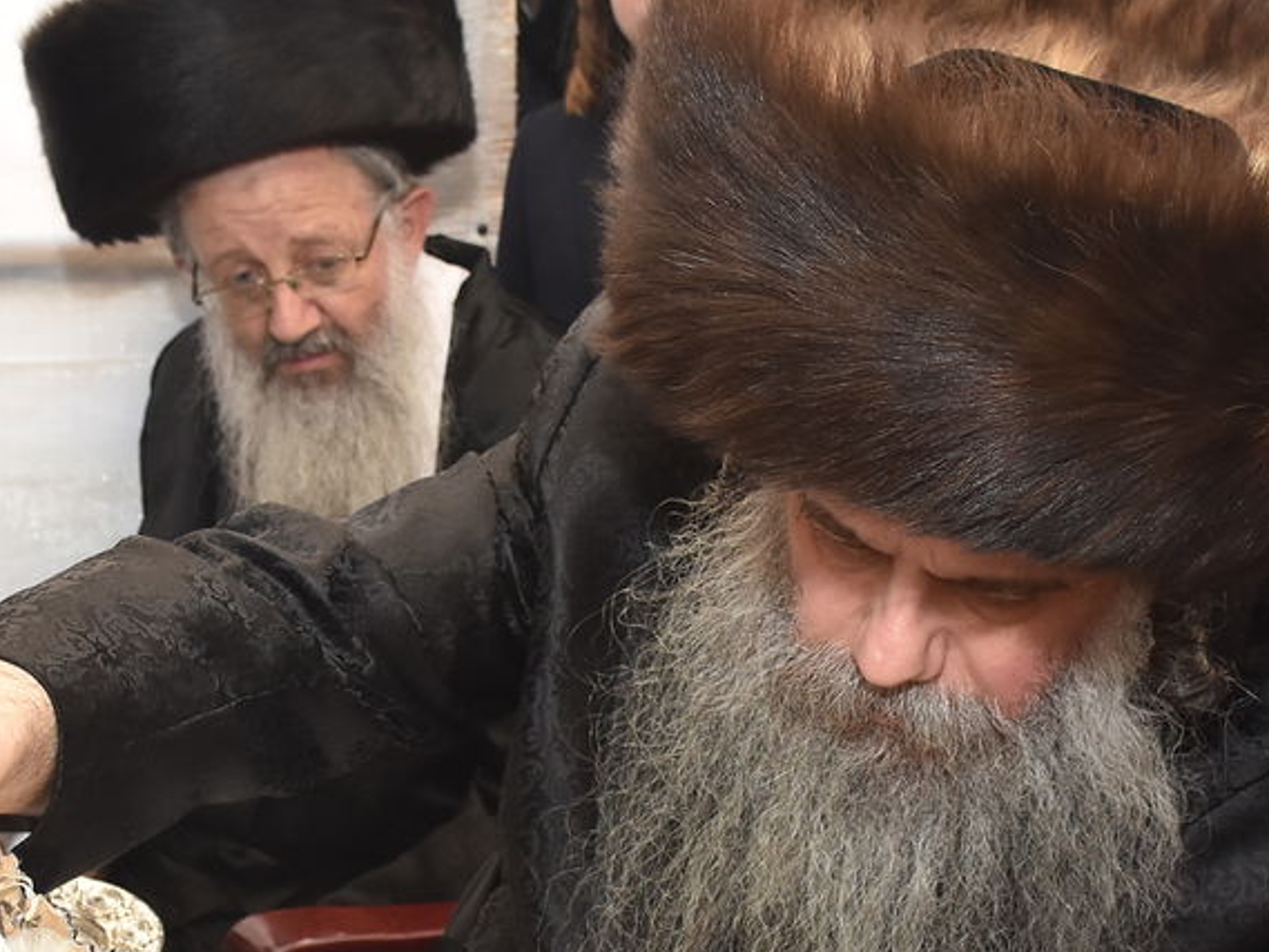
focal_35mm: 71
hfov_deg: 27.3
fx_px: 2603
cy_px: 662
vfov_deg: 20.6
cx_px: 486
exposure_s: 1/160
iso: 640
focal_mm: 20
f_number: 6.3
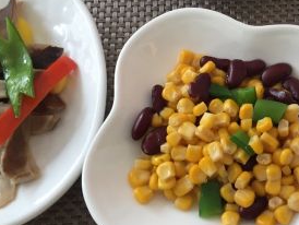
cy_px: 29
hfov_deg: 25.0
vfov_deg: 19.6
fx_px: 640
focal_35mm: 74
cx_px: 304
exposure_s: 1/33
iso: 50
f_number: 2.2
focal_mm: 4.15
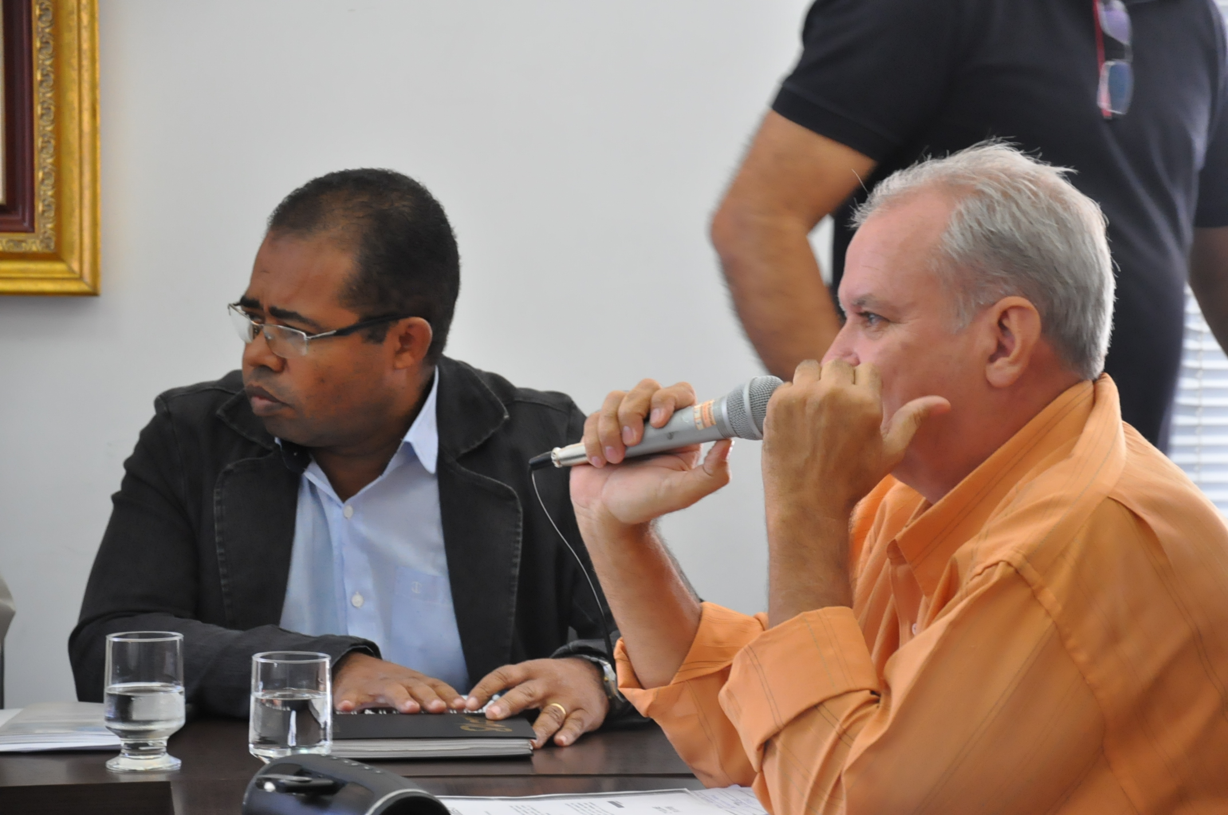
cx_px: 614
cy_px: 408
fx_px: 5008
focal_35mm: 147
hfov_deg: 14.0
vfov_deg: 9.3
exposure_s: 1/60
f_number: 5.6
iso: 2000
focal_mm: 98
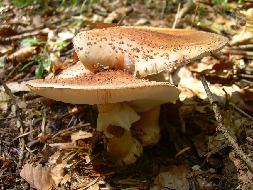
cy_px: 95
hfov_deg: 49.0
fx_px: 278
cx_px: 126
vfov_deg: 37.7
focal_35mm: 38
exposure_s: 1/30
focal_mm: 6.3
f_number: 2.8
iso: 50
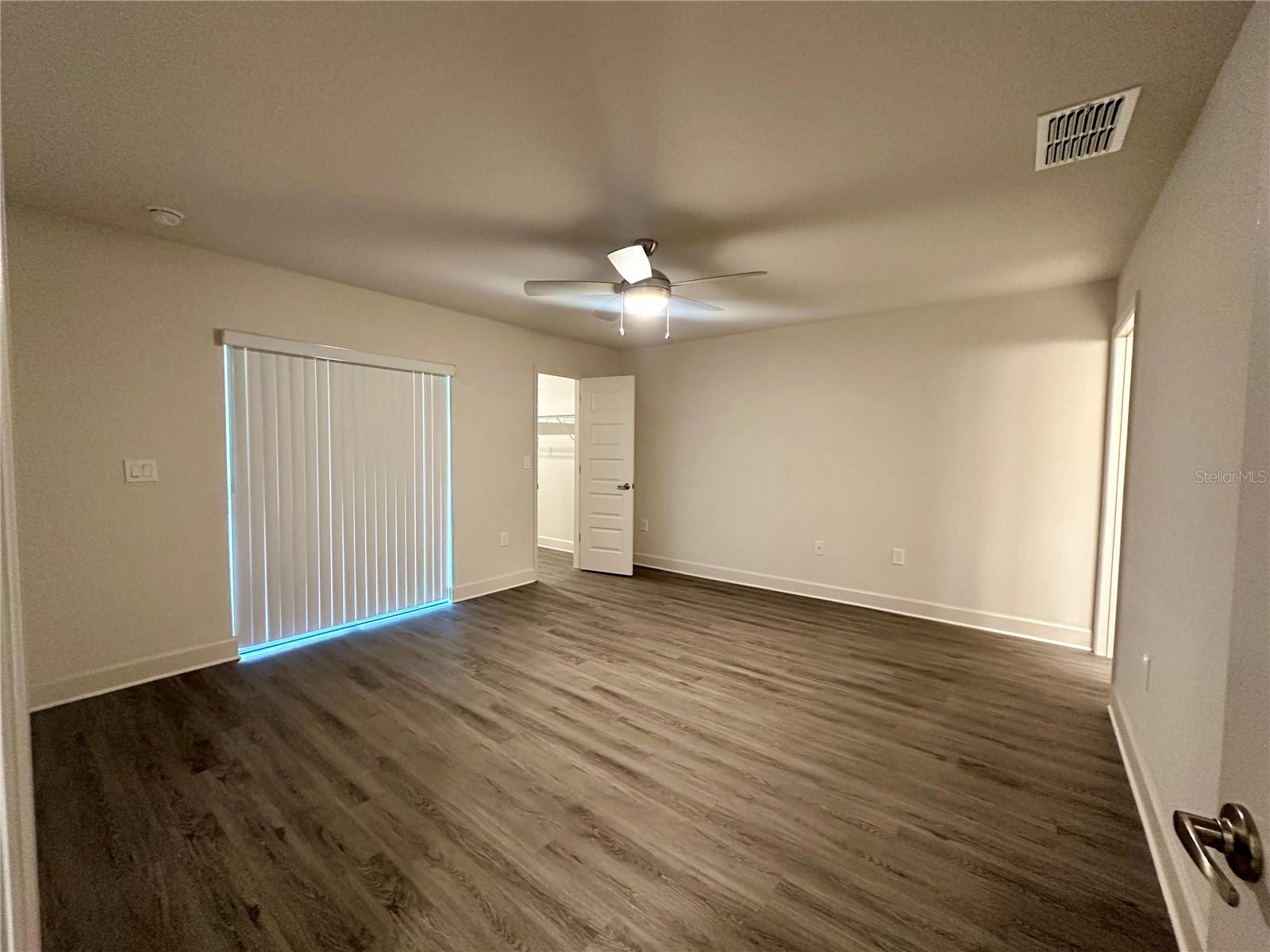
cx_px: 635
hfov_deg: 102.1
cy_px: 476
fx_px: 514
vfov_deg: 85.7
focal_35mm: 14
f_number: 2.2
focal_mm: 2.22
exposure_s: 1/60
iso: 400
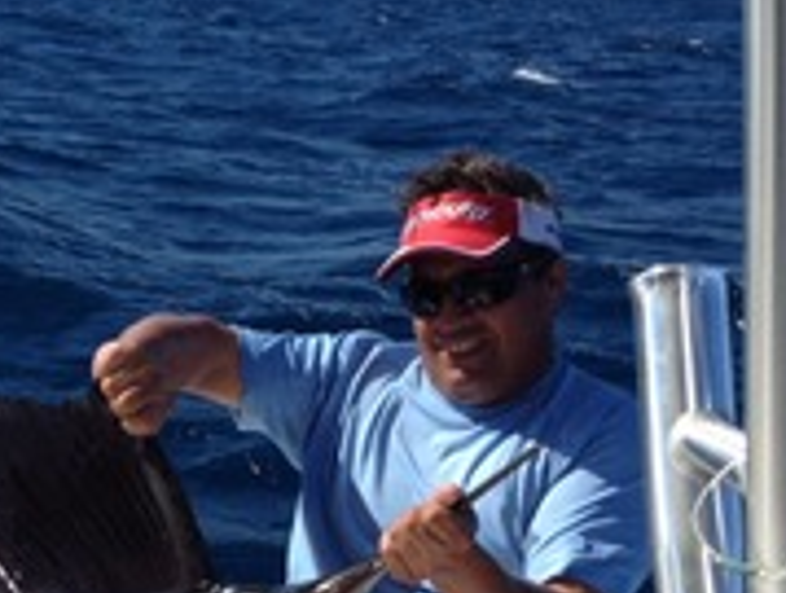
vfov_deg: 18.7
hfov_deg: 24.7
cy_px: 501
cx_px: 215
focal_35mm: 78
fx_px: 1775
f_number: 2.4
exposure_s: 1/1972
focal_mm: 4.28
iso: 50
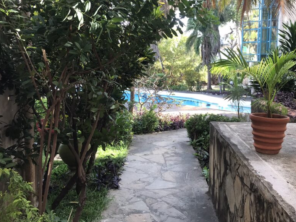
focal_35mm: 37
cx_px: 179
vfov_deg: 38.6
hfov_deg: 49.8
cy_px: 93
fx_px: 316
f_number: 1.8
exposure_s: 1/107
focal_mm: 3.99
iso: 20
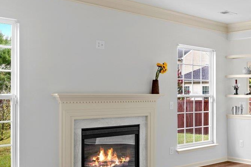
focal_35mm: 51
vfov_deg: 26.7
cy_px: 96
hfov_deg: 36.7
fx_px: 352
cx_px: 228
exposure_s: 1/4
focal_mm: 16.5
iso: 250
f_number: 9
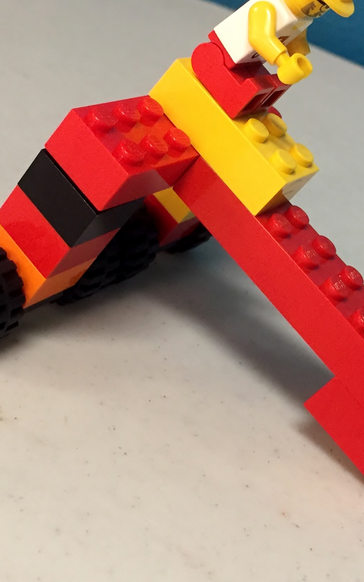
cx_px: 224
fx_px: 937
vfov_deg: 34.4
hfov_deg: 22.0
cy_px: 234
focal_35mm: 59
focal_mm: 4.15
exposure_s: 1/24
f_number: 2.2
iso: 250
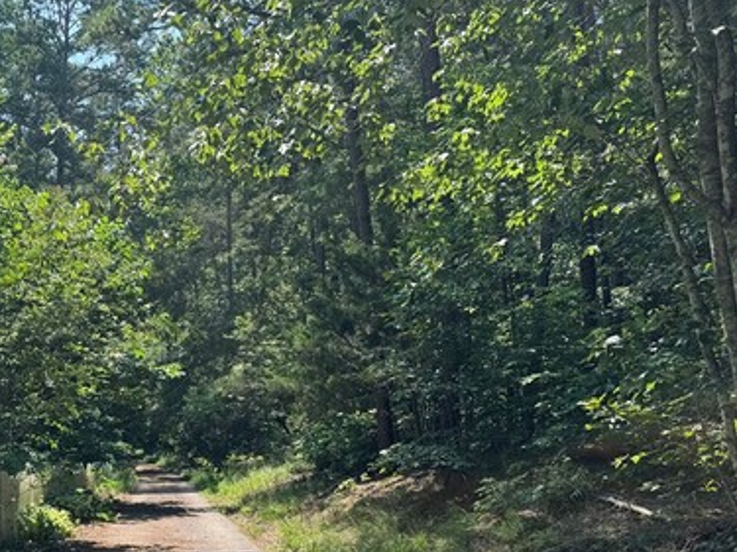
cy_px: 369
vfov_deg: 34.8
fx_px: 873
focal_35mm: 41
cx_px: 163
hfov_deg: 43.9
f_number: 1.78
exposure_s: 1/1193
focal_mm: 6.76
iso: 80
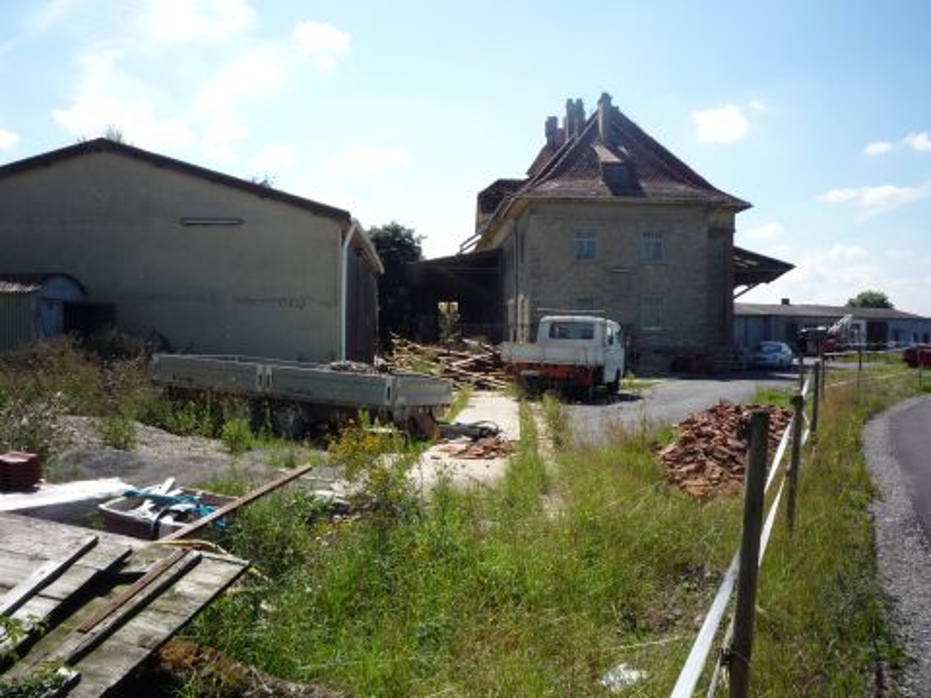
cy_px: 349
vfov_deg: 44.2
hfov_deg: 56.8
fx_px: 861
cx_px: 466
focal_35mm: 32
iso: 100
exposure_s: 1/400
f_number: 5
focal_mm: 5.2
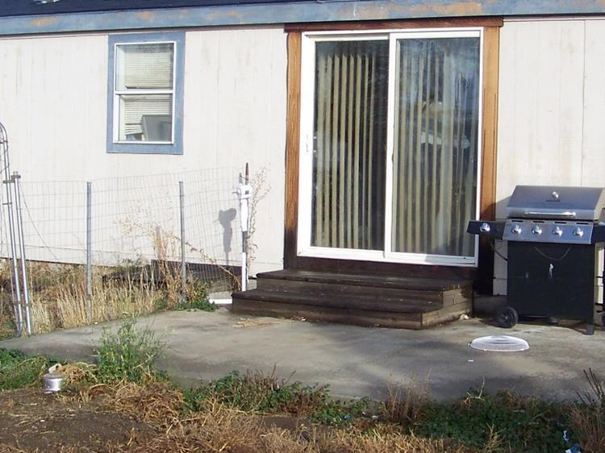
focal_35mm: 72
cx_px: 373
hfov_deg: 27.0
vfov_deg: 20.4
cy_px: 215
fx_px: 1258
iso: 64
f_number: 2.8
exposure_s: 1/640
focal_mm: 5.85
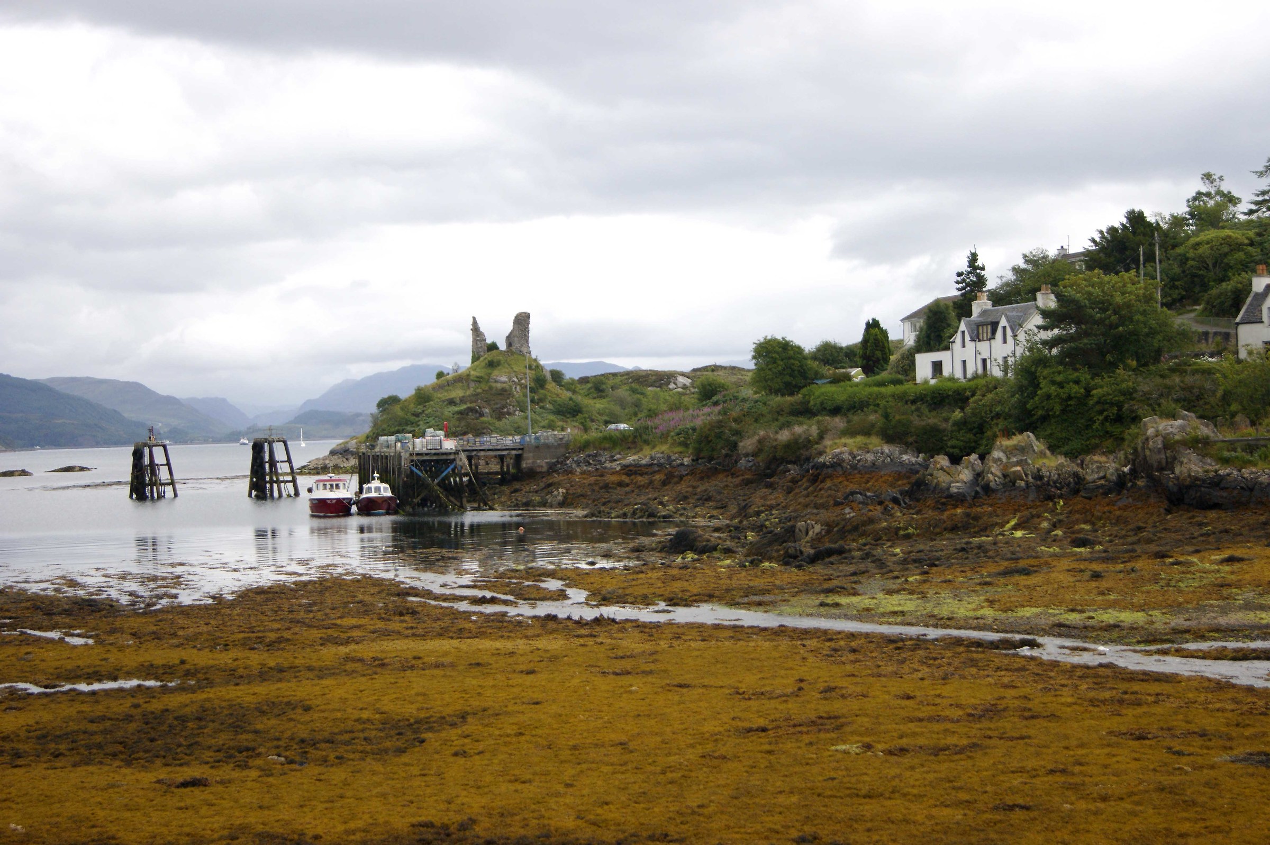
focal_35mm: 52
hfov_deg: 37.9
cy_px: 422
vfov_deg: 25.7
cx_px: 635
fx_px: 1851
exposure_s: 1/1000
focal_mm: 35
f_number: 5
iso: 400
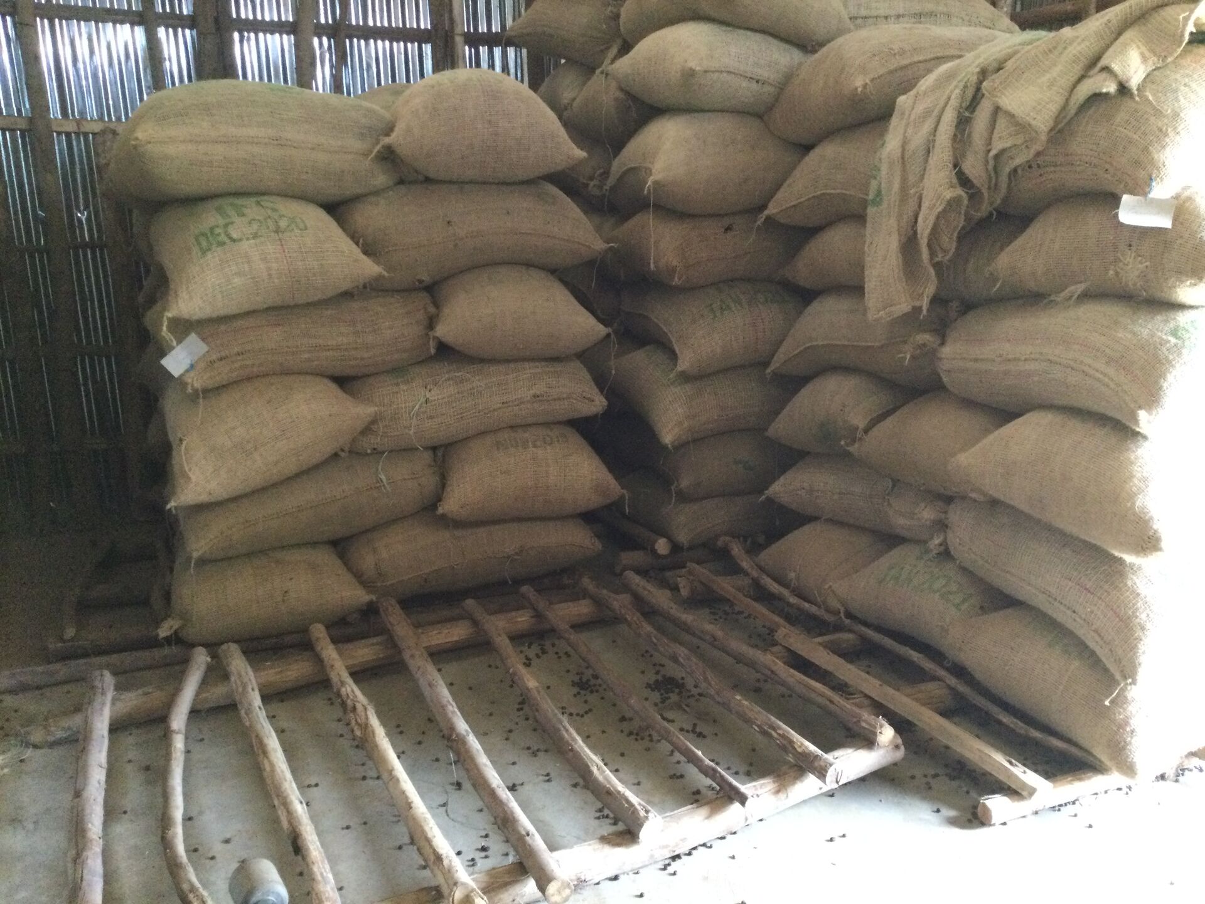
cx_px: 602
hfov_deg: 58.4
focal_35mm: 31
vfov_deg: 45.4
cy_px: 452
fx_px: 1079
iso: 250
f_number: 2.4
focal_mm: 3.3
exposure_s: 1/25
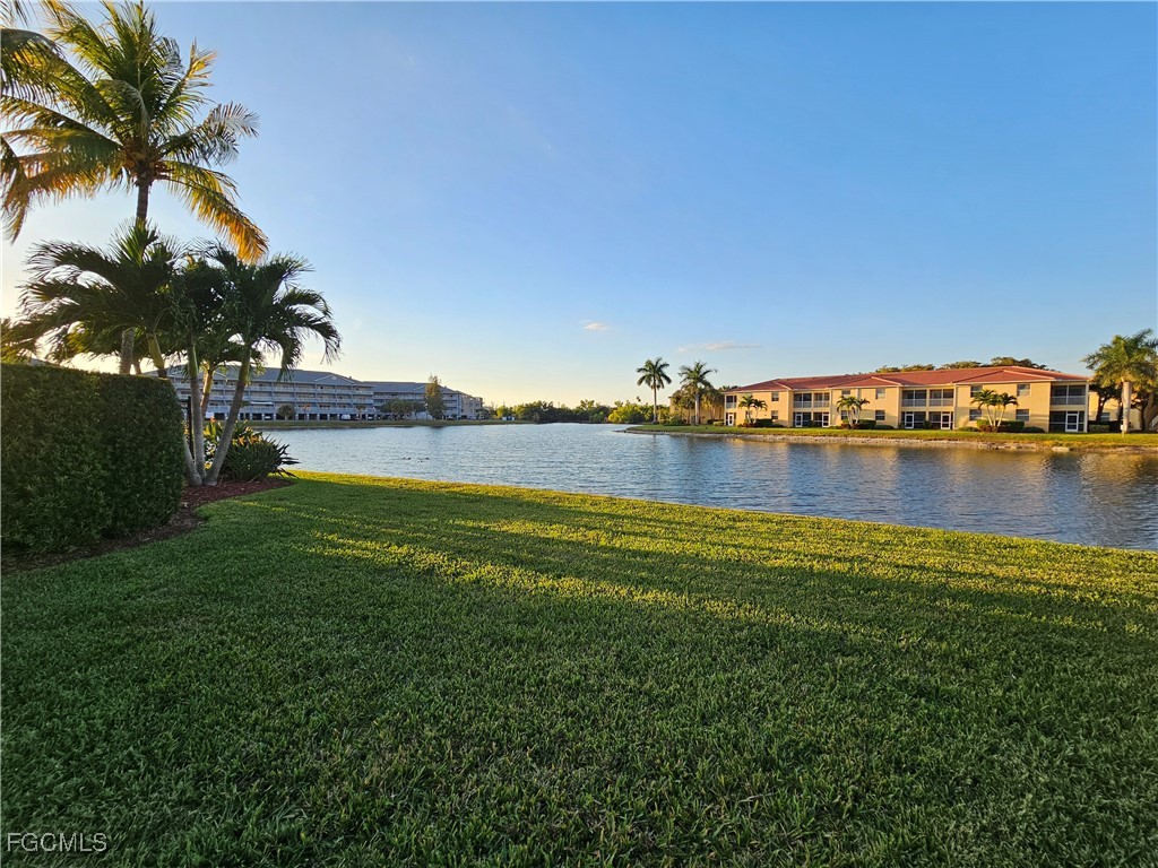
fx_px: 435
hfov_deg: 106.2
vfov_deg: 89.9
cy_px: 434
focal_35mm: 13
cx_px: 579
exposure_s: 1/648
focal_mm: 2.2
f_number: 2.2
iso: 50
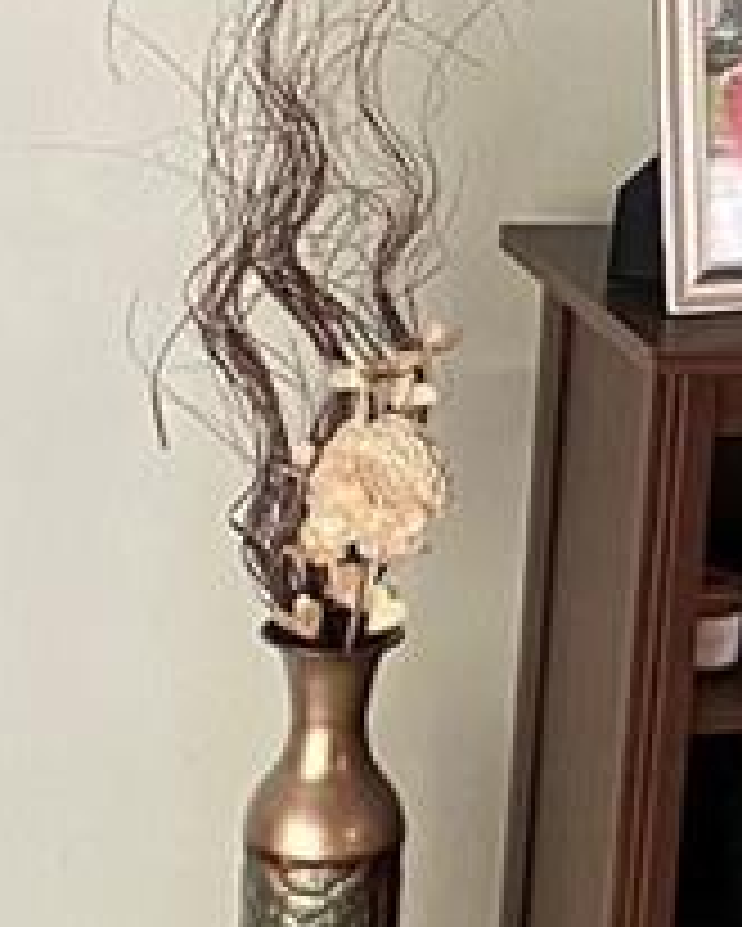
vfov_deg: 13.0
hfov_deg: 10.0
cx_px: 1264
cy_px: 482
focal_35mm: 148
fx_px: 4060
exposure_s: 1/60
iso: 400
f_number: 1.8
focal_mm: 4.25
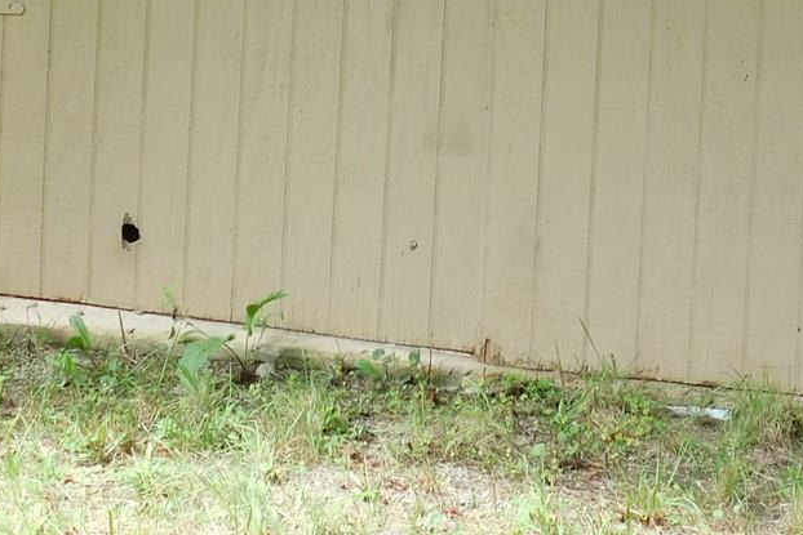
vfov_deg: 9.7
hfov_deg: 15.0
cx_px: 457
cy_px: -321
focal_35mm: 137
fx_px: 3056
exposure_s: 1/100
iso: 125
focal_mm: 7.1
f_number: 3.6
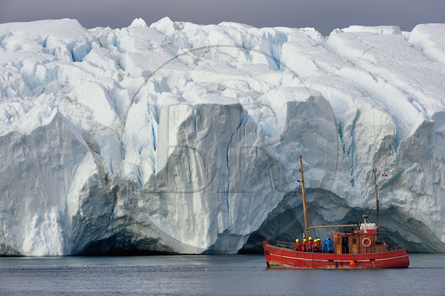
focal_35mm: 250
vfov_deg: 5.5
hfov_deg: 8.2
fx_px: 3088
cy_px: 148
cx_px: 222
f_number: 9
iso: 200
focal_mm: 250
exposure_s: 1/320
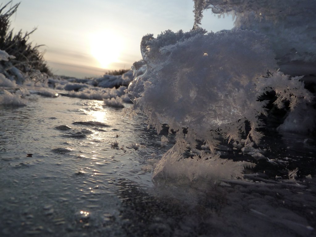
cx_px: 158
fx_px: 228
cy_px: 118
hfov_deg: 69.4
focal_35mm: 25
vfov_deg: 54.9
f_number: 5
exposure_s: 1/400
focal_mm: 4.1
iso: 125
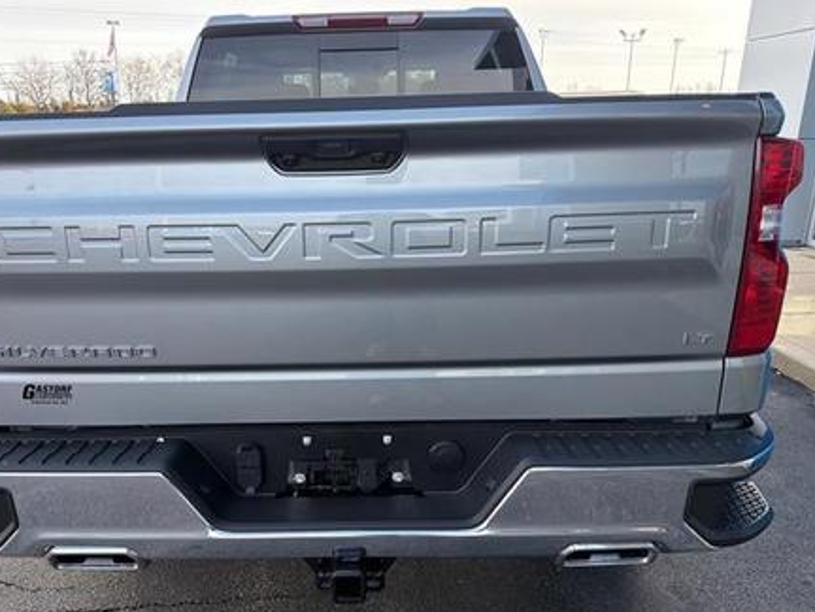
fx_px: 659
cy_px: 327
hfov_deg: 63.2
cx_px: 358
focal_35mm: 28
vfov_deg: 49.7
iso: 100
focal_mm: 6.76
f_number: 1.78
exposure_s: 1/909
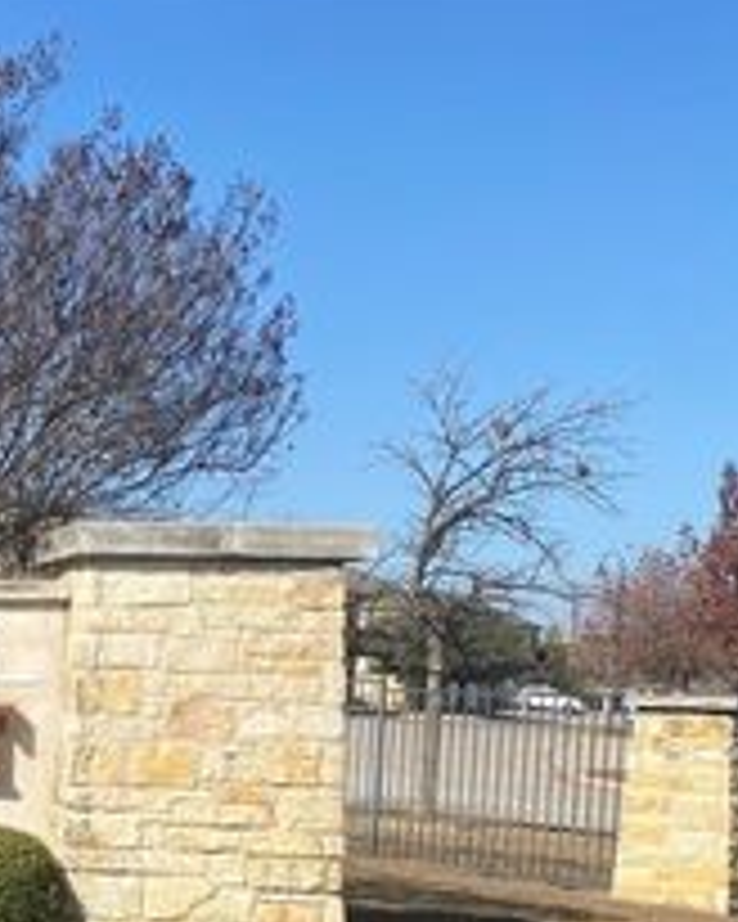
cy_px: 812
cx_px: -342
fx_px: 1693
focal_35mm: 62
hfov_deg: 21.1
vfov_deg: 29.4
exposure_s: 1/3401
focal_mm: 4.25
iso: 32
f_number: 1.8
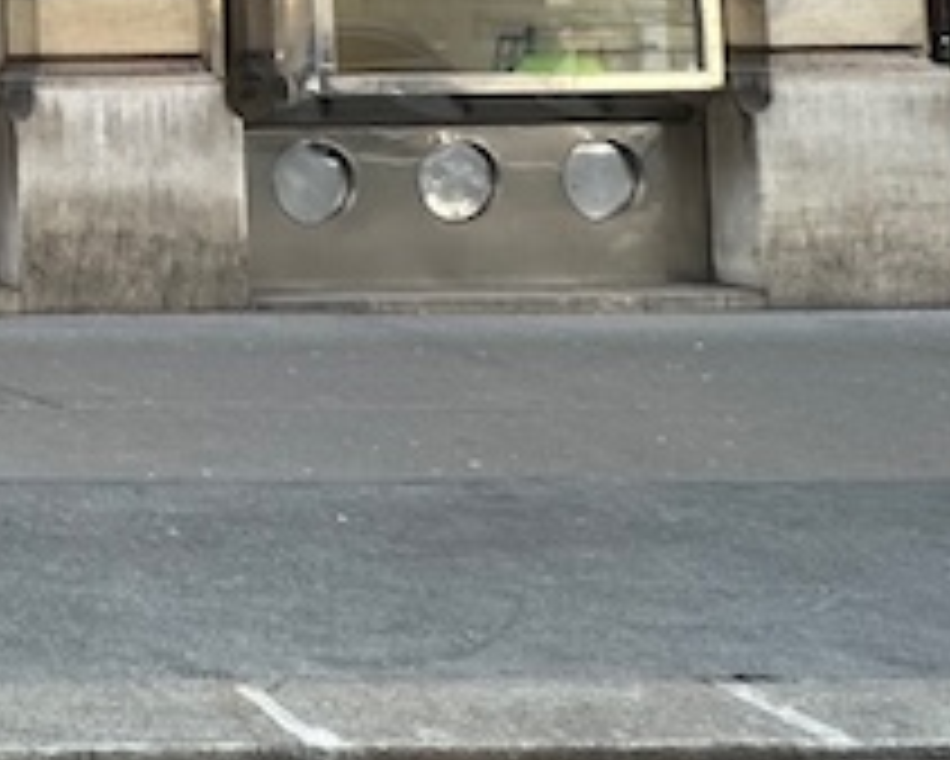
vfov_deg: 25.7
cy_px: -58
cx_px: -698
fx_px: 1547
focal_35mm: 55
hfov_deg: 22.5
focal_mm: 2.22
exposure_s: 1/370
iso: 40
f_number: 2.2
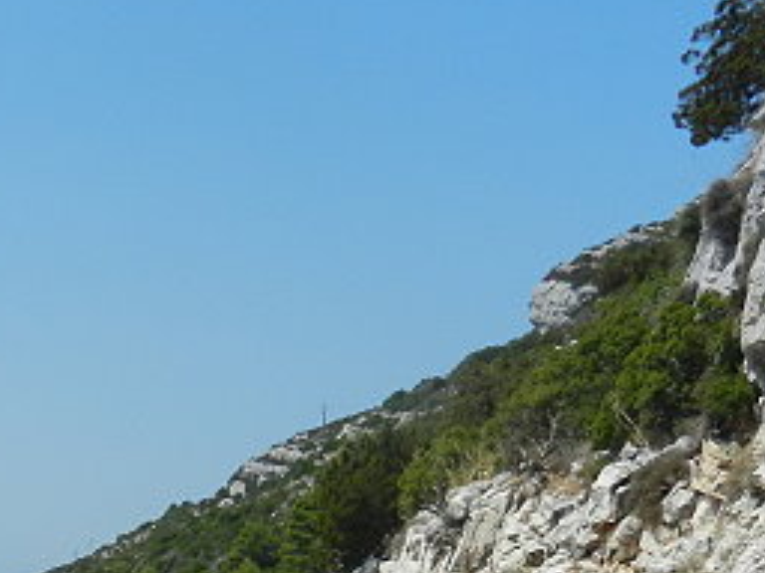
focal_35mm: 77
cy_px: 719
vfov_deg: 18.0
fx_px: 1702
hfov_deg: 24.0
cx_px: -30
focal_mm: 5.1
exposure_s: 1/640
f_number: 7.2
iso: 160
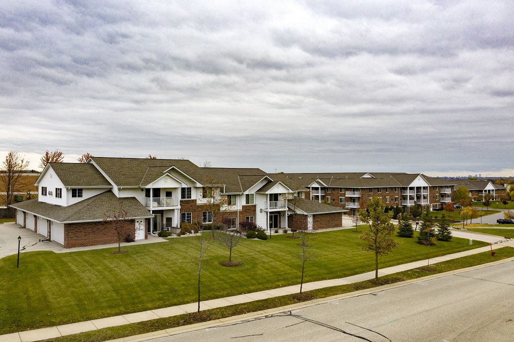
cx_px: 257
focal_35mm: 28
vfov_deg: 46.4
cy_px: 171
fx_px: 400
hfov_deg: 65.5
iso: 100
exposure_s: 1/80
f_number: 7.1
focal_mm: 10.26
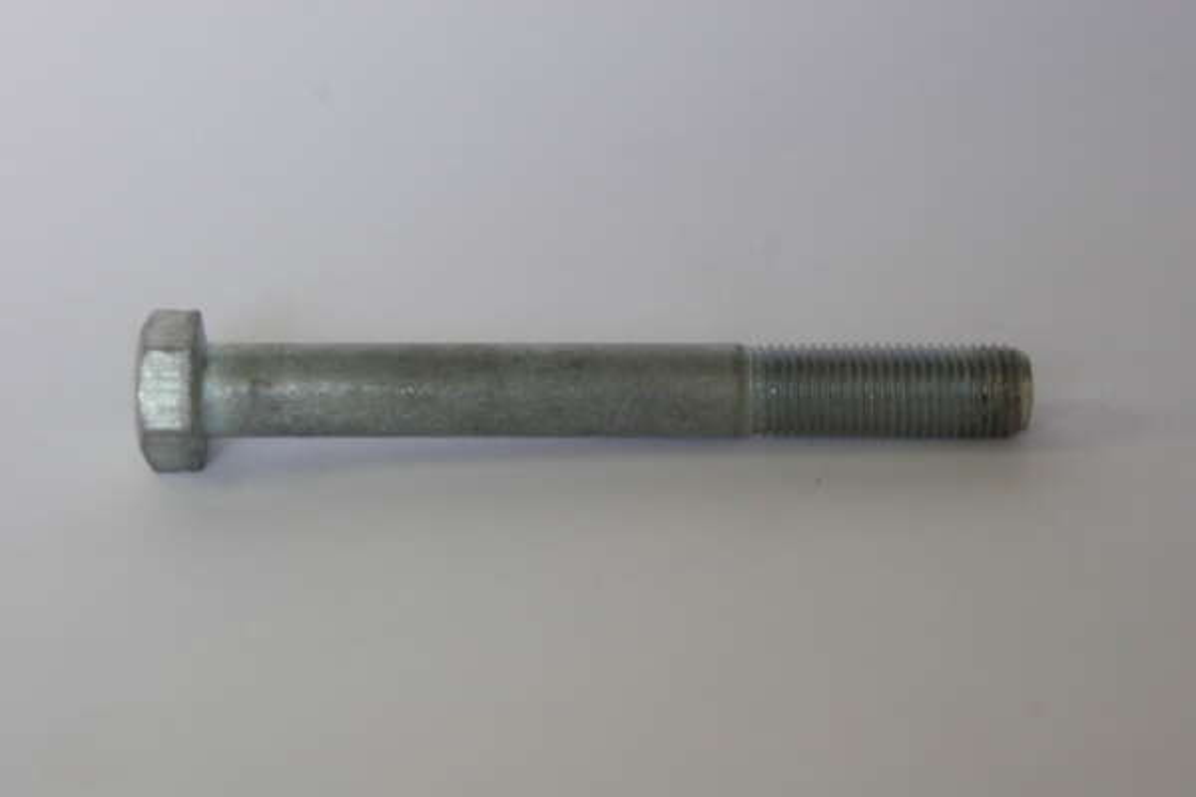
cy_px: 398
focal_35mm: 120
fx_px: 3986
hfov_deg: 17.1
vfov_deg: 11.4
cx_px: 598
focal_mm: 80
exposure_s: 1/30
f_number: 8
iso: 800
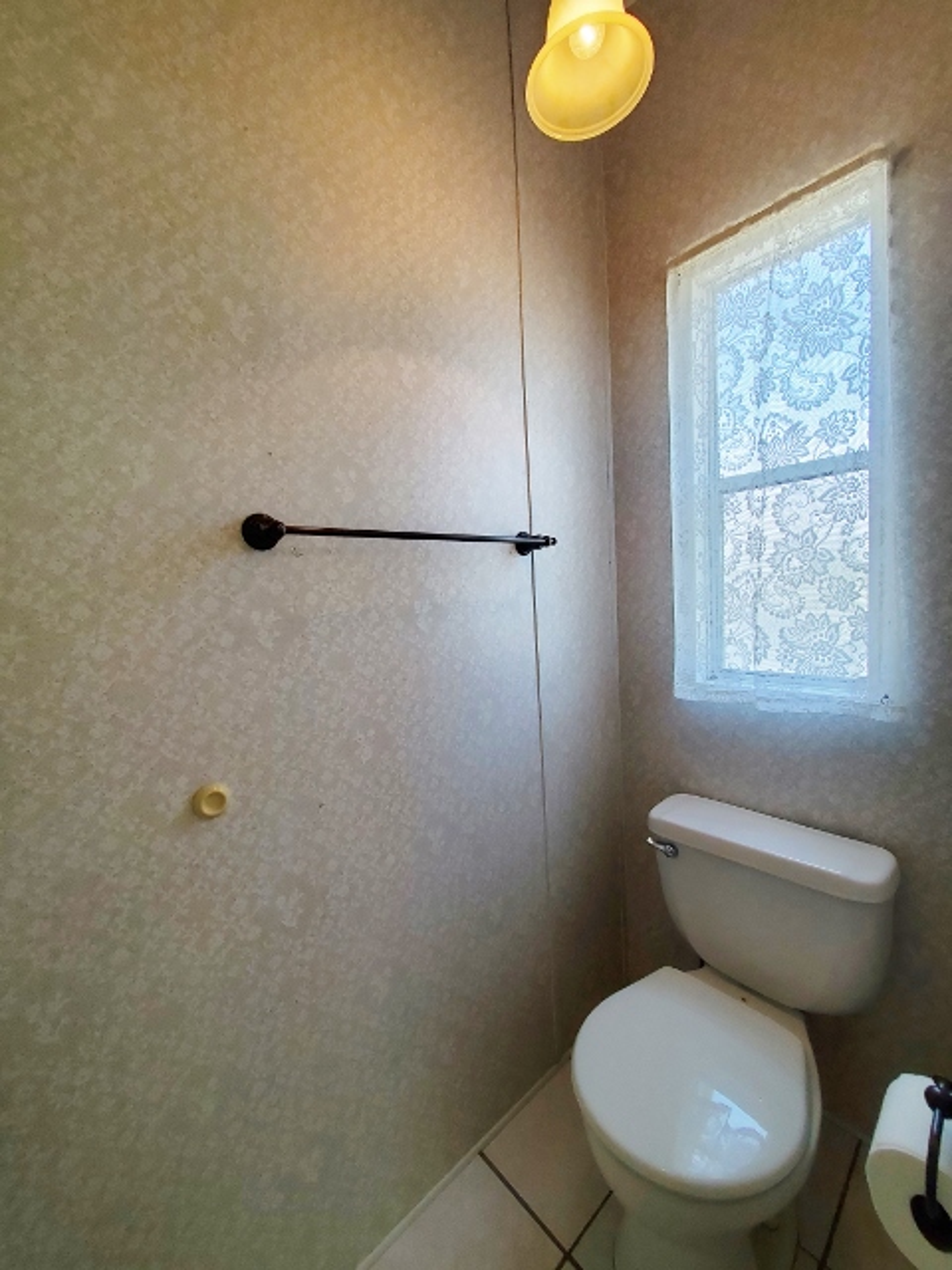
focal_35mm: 13
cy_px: 635
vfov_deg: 106.2
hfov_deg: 89.9
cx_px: 476
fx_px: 477
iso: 100
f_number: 2.2
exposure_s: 1/120
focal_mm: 1.8
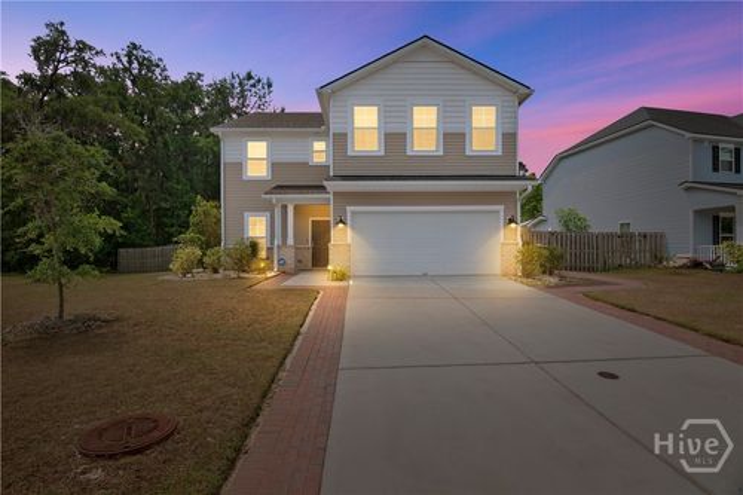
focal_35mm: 16
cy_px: 248
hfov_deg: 95.0
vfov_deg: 72.0
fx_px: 340
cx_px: 372
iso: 250
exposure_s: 1/640
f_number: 7.1
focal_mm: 11
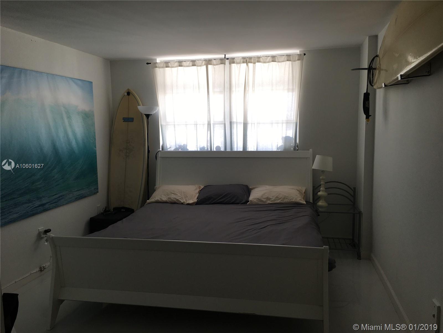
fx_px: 371
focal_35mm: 29
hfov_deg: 61.7
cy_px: 166
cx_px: 222
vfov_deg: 48.2
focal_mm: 4.15
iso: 25
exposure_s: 1/120
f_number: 2.2
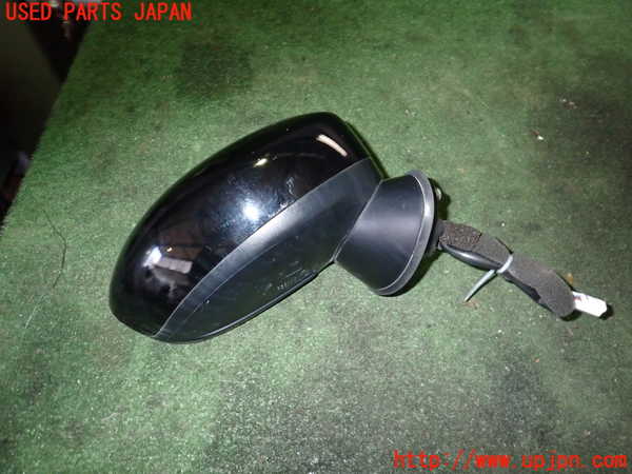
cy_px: 237
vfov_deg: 54.9
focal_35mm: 25
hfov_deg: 69.4
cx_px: 316
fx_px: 456
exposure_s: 1/30
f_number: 5.6
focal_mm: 4.5
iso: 800
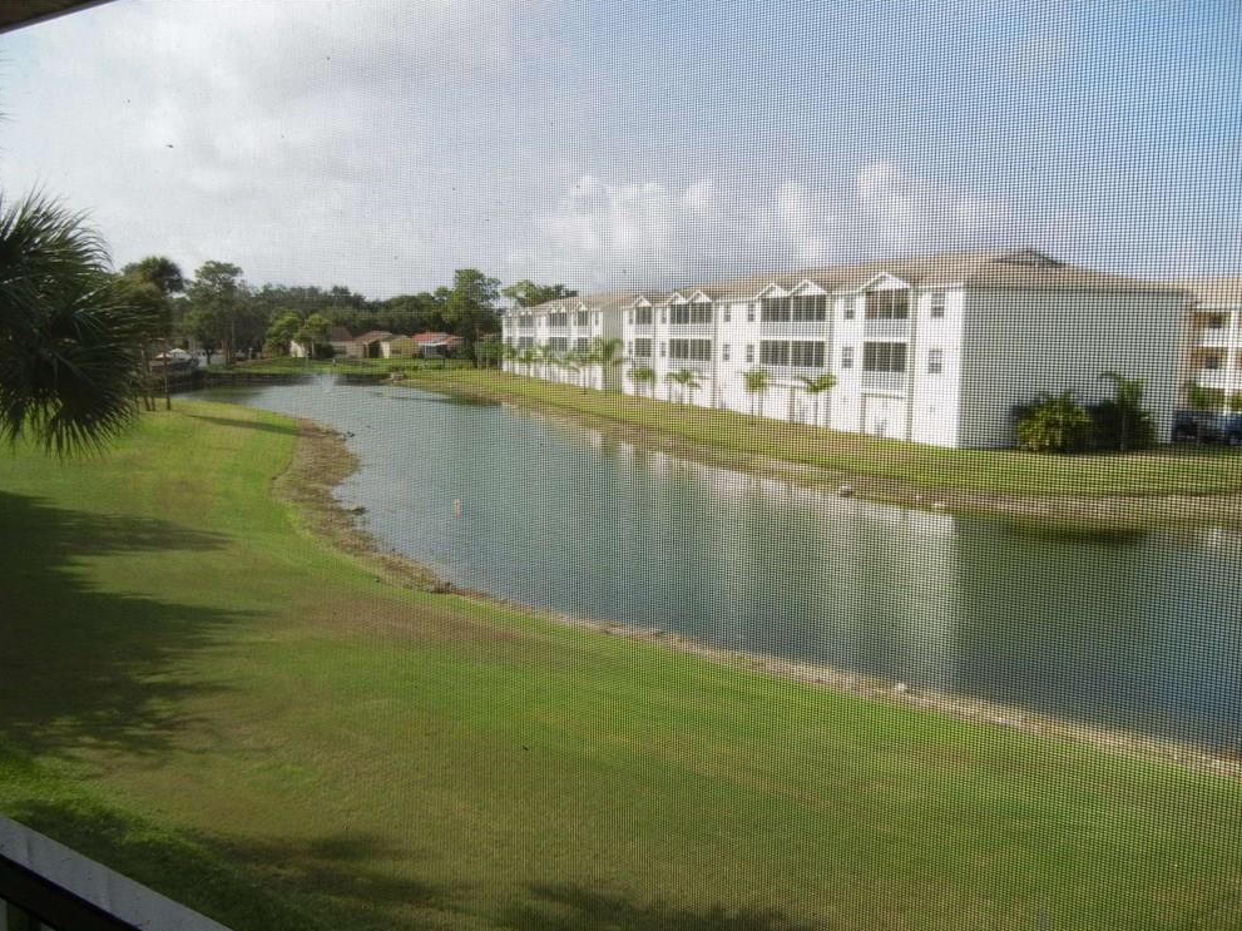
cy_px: 479
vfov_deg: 45.4
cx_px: 613
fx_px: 1112
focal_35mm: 31
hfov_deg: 58.4
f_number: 3.5
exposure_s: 1/914
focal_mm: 5.4
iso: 160
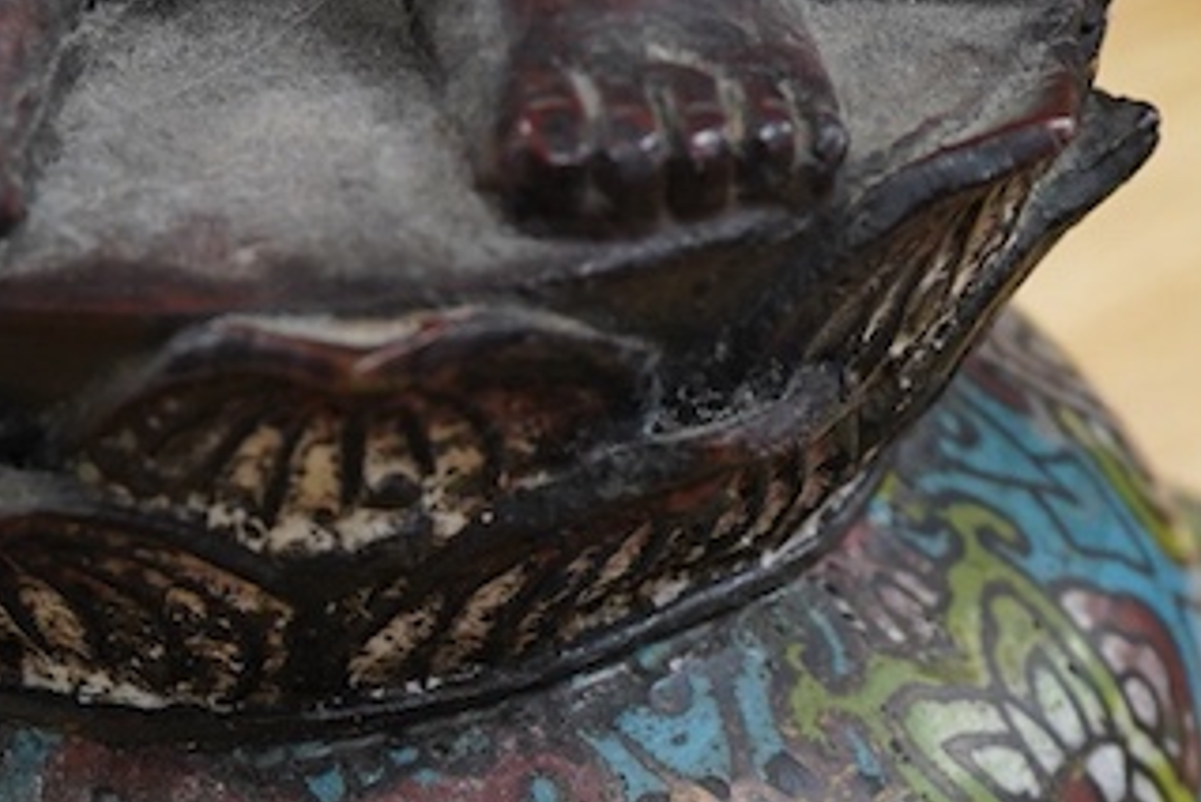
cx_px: 418
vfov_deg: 10.6
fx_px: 4239
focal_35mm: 127
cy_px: 1051
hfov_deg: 16.1
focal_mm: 30
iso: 1250
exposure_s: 1/125
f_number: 3.5
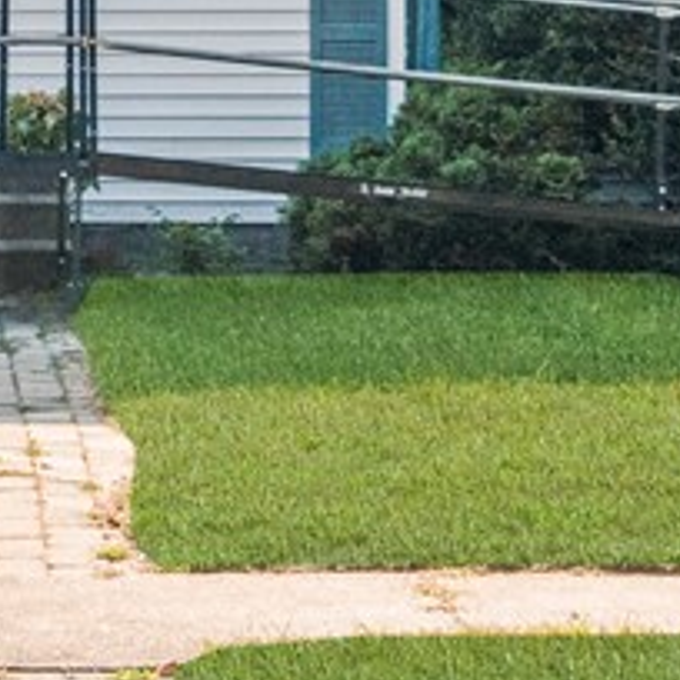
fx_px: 3623
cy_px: -343
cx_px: -240
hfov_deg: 10.5
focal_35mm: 163
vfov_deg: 10.4
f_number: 14
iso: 400
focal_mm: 24
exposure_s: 1/320
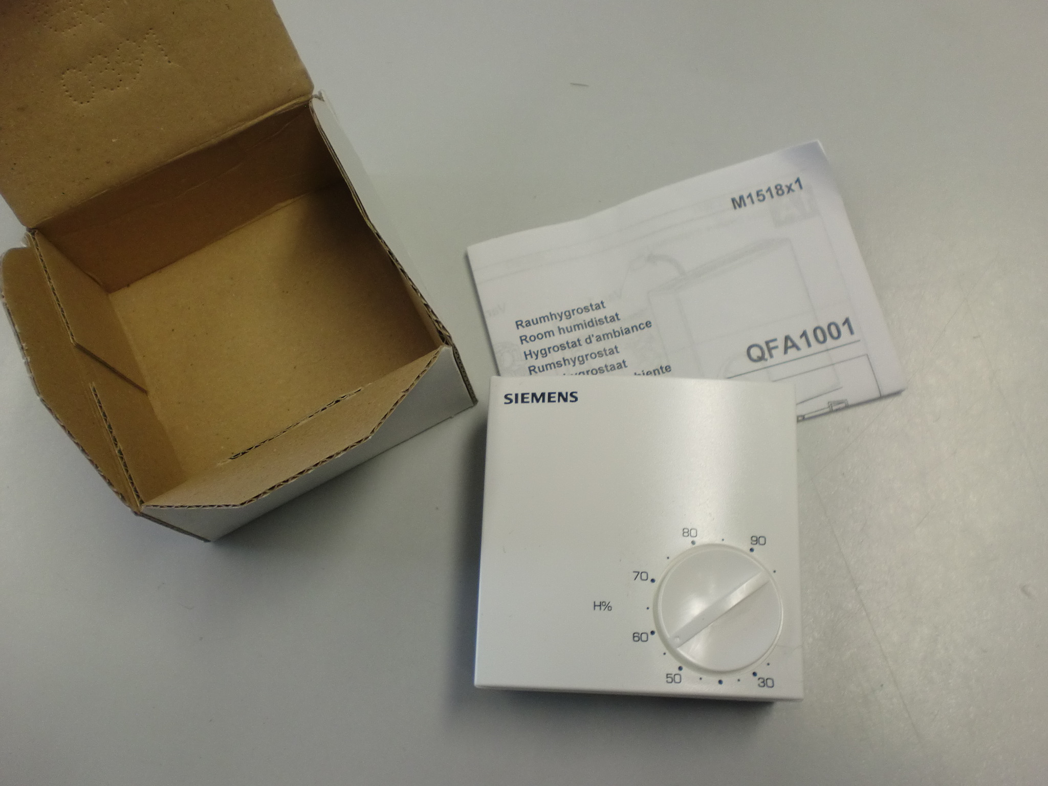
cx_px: 524
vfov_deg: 40.7
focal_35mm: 35
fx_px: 1060
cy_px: 393
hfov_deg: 52.6
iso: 100
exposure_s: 1/60
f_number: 3.1
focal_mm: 6.3
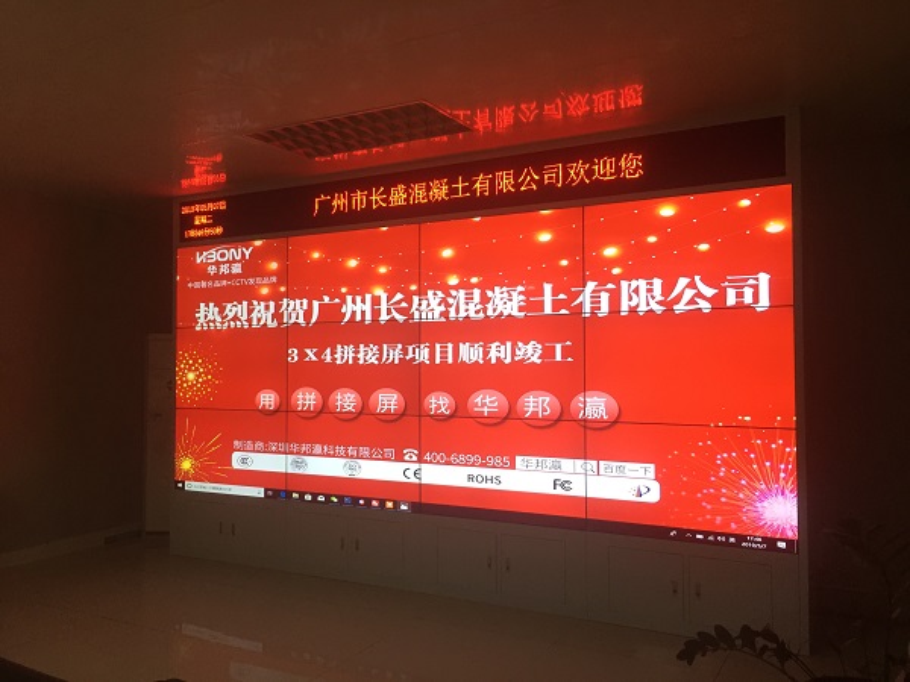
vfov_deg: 48.2
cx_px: 455
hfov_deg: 61.7
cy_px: 341
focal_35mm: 29
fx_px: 762
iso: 64
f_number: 2.2
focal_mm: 4.15
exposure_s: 1/33
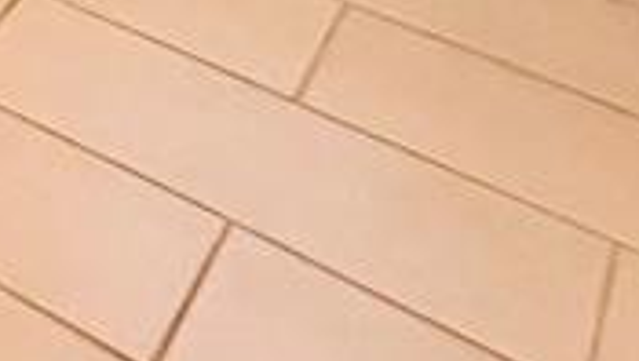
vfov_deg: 9.2
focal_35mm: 89
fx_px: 1510
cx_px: -913
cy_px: -879
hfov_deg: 14.6
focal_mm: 2.22
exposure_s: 1/60
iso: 640
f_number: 2.2
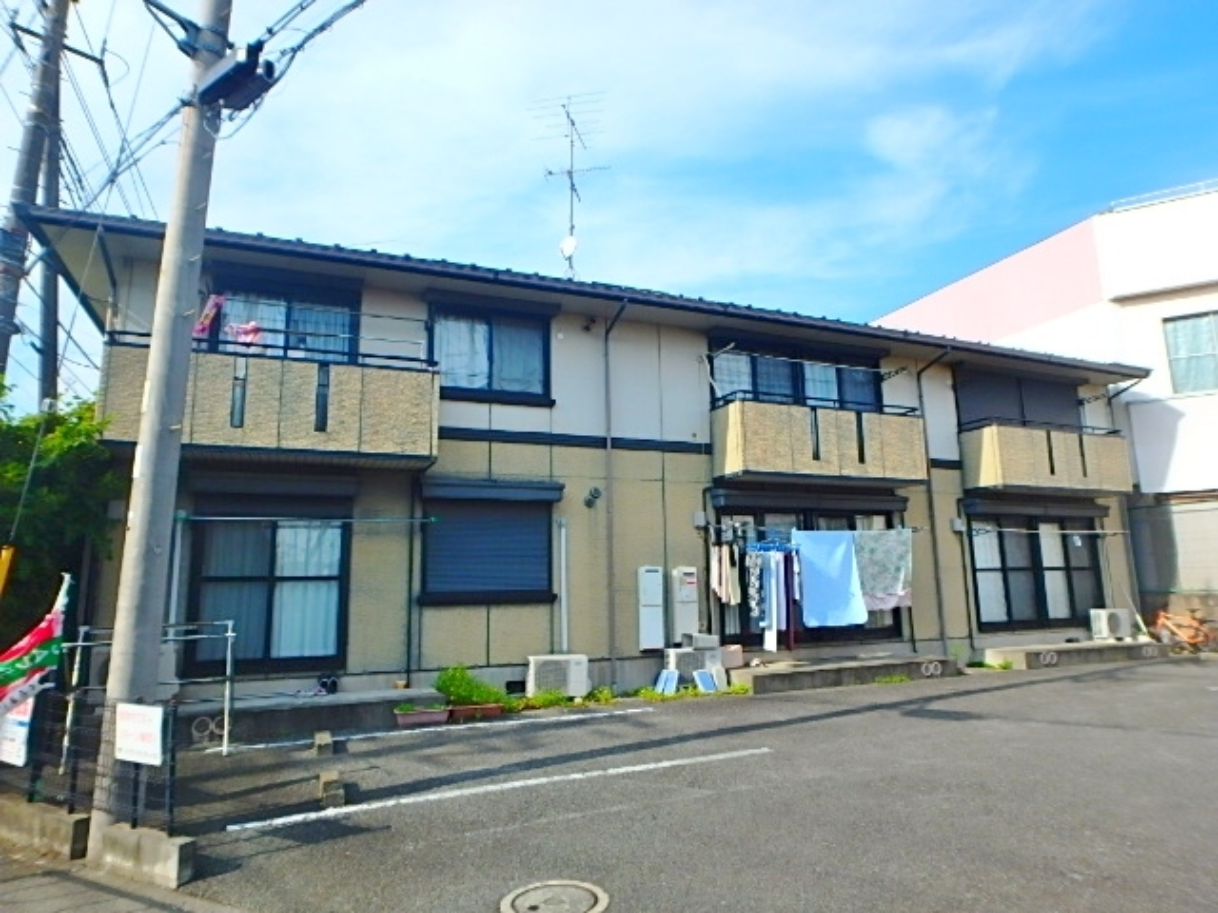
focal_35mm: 21
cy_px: 456
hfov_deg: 79.0
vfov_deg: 63.4
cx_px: 609
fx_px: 739
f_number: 3.5
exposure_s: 1/800
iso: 125
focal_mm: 3.7
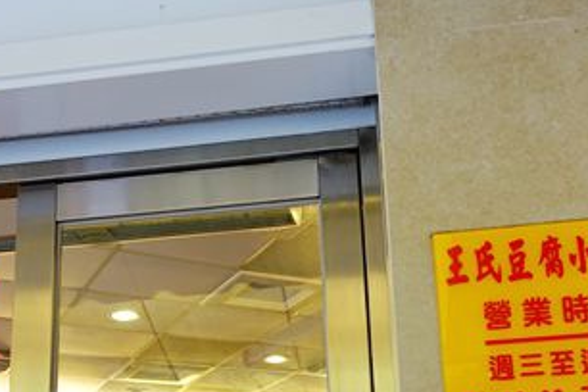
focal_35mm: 51
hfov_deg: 38.7
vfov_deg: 25.5
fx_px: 833
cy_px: 364
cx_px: 354
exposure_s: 1/30
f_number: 2
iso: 125
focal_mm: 8.8
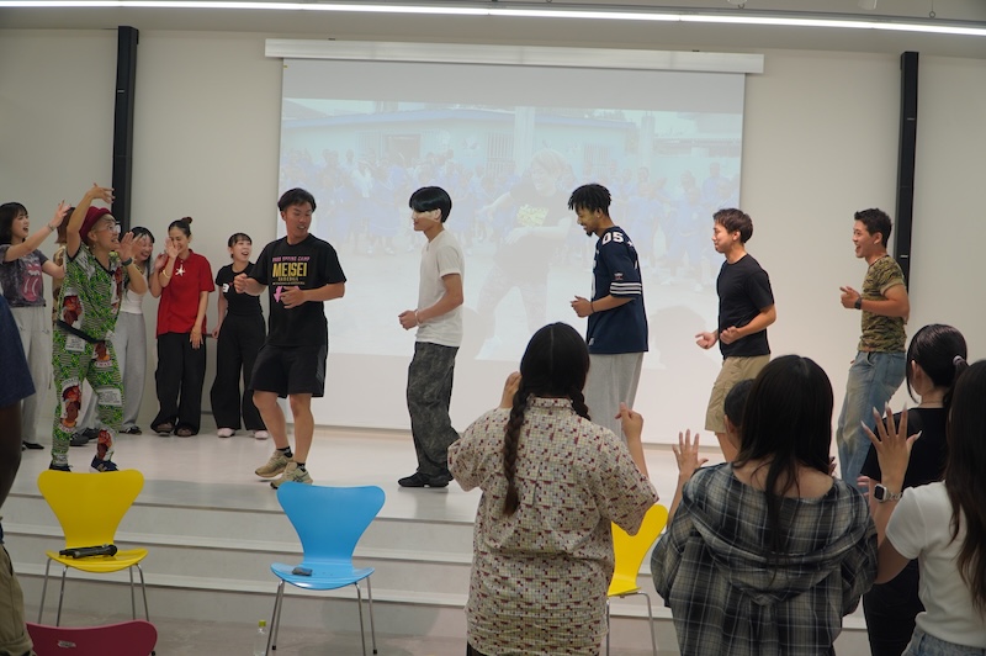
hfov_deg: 41.1
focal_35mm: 48
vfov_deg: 28.0
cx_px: 493
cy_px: 328
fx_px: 1314
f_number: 4
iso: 250
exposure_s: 1/160
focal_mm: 32
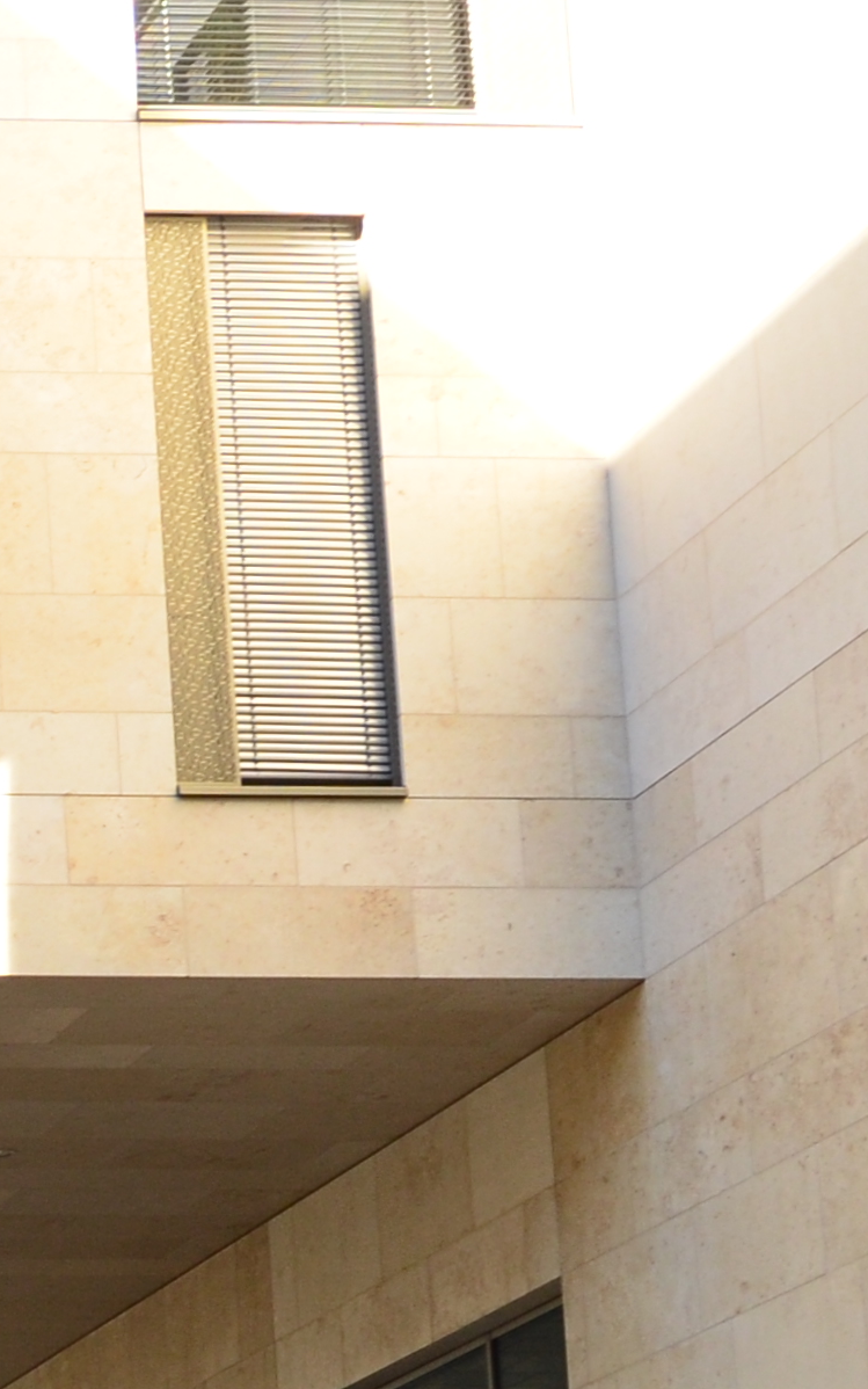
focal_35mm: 113
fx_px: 4276
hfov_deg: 9.8
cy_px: 1724
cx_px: -1424
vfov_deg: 17.5
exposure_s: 1/125
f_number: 5.6
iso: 320
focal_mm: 18
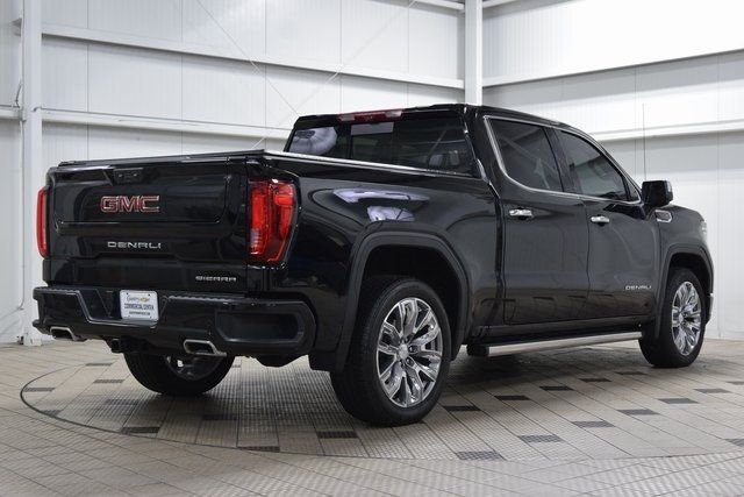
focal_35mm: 52
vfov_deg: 25.8
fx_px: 1085
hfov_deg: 37.8
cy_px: 248
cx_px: 372
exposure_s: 1/60
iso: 1600
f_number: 5
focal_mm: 35
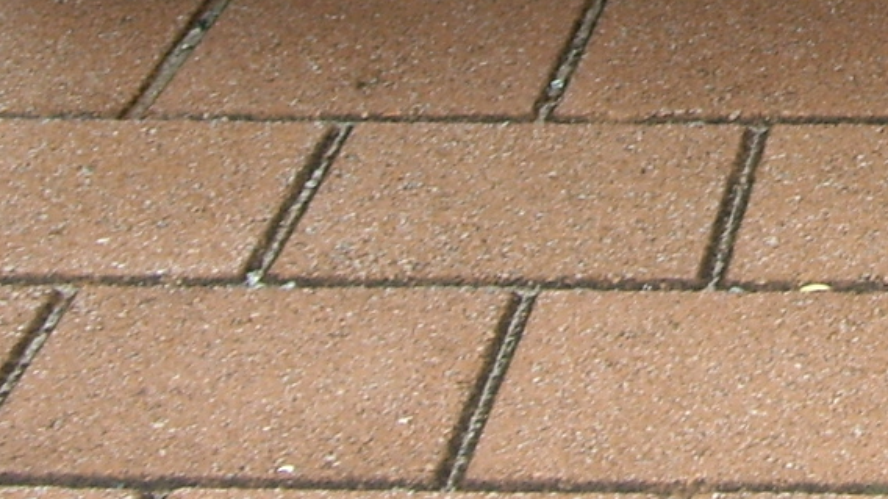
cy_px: -512
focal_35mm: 168
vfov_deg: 7.0
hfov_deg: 12.1
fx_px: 3954
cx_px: 1413
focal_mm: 7.9
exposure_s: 1/60
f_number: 2.8
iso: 100
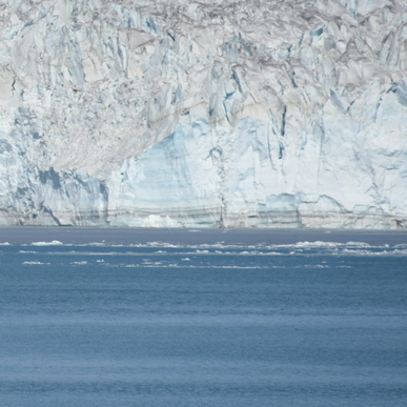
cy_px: 67
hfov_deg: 2.1
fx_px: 11214
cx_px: -242
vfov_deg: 2.1
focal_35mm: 843
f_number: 9
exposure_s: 1/640
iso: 100
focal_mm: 300
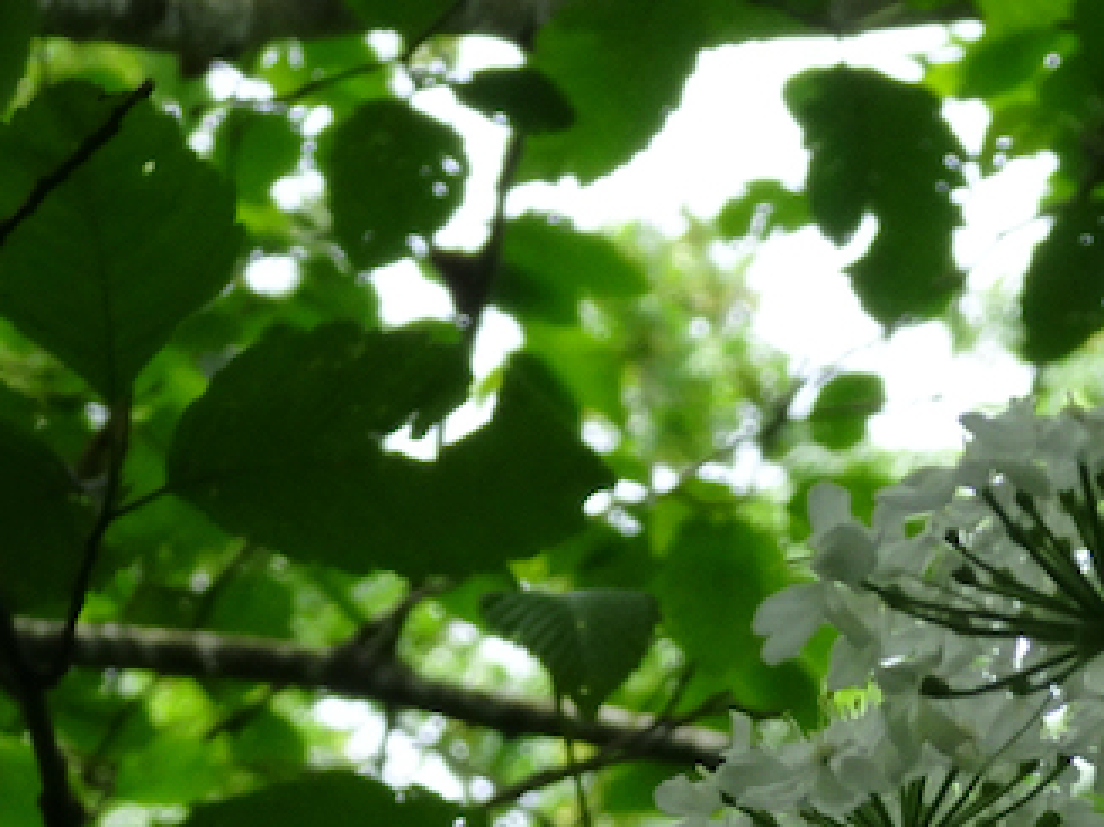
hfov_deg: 5.1
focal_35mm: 392
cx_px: 945
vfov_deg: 3.8
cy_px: 1040
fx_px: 12497
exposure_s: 1/100
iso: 80
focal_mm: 17.01
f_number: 5
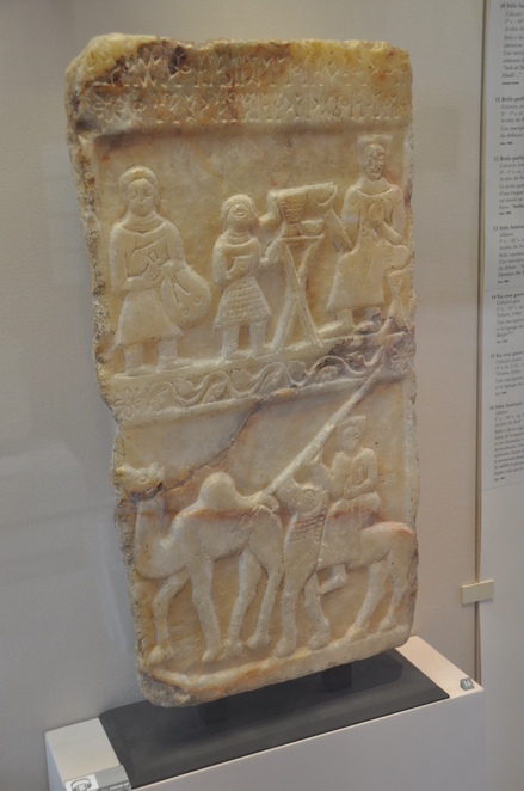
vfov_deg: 42.4
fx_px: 1019
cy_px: 396
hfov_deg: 28.8
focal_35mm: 46
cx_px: 262
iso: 640
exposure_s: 1/100
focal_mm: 31
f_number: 5
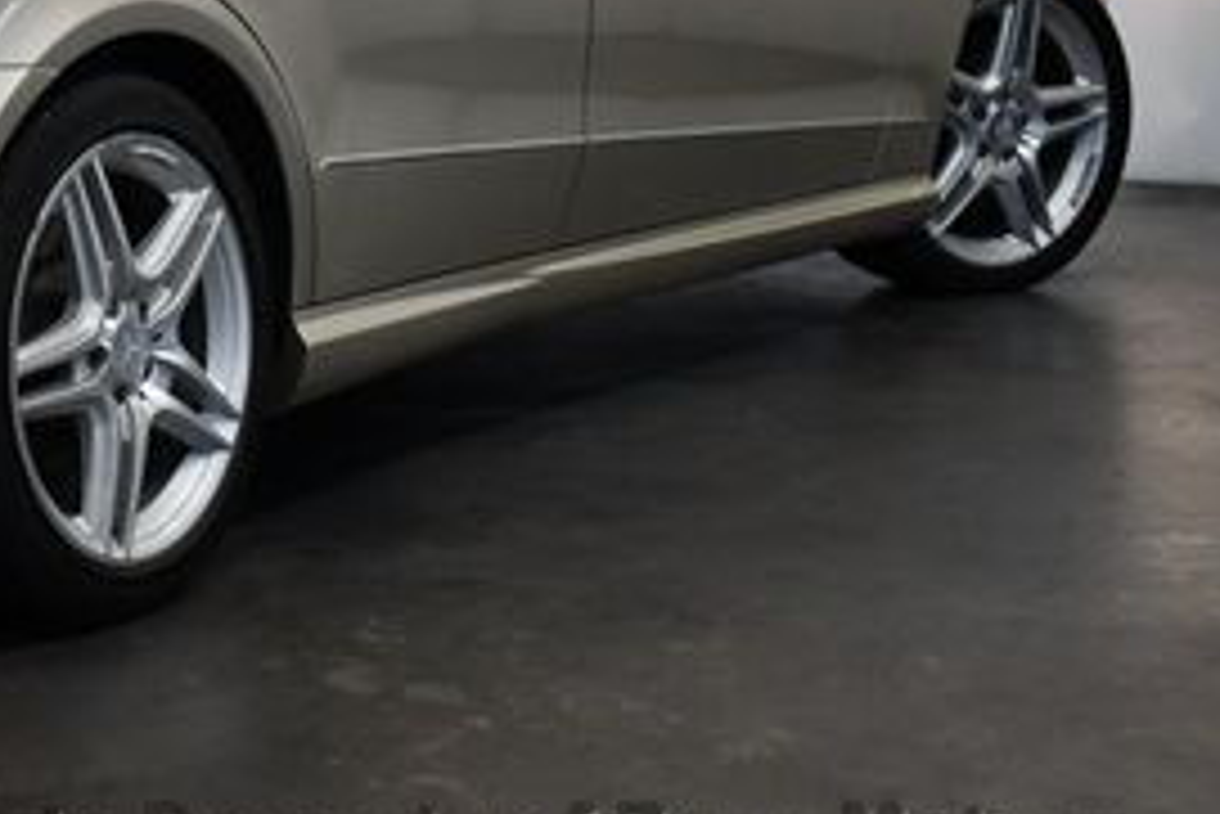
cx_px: -171
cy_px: -36
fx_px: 3526
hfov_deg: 18.8
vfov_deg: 13.0
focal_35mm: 104
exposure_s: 1/250
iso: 800
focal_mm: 22
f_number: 3.8
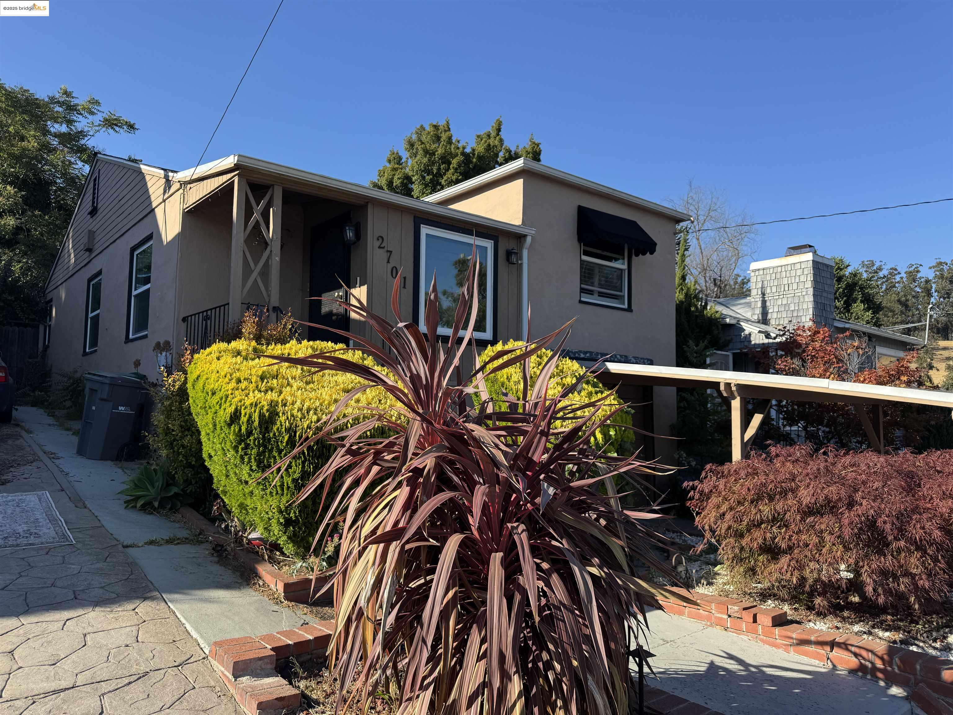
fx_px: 661
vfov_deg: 56.8
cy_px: 358
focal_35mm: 24
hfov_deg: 71.6
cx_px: 476
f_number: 1.78
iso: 80
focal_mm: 6.76
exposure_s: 1/2331
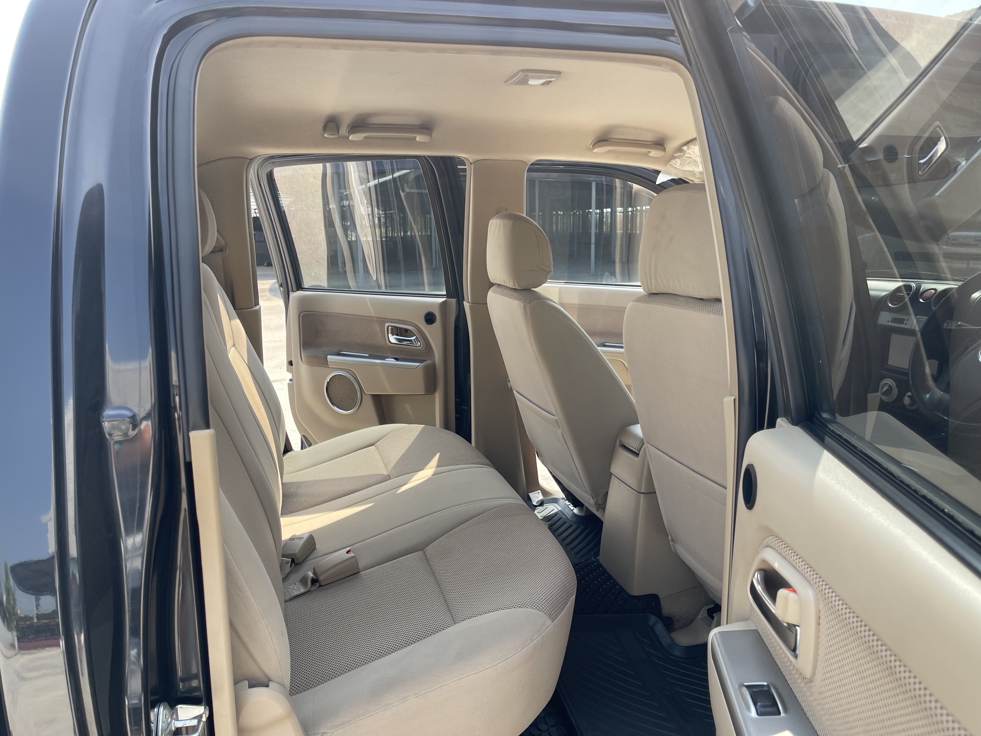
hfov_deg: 67.3
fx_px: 737
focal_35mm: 26
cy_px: 368
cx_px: 490
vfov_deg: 53.1
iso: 32
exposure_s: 1/567
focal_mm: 5.1
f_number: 1.6
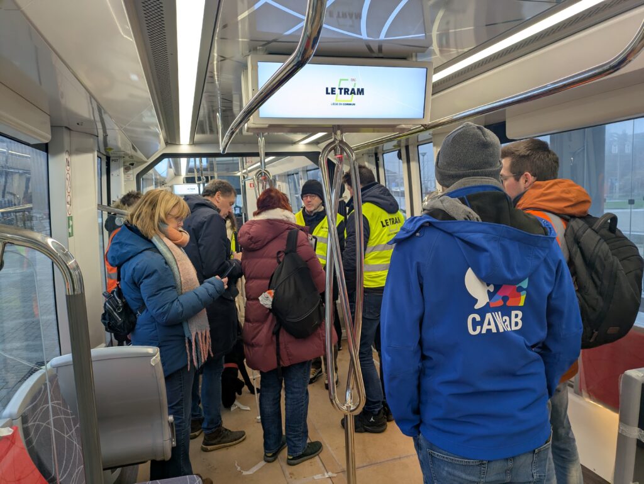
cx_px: 322
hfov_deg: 69.4
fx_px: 465
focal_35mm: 25
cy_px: 242
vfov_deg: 54.9
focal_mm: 5.43
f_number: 1.89
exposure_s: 1/100
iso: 93
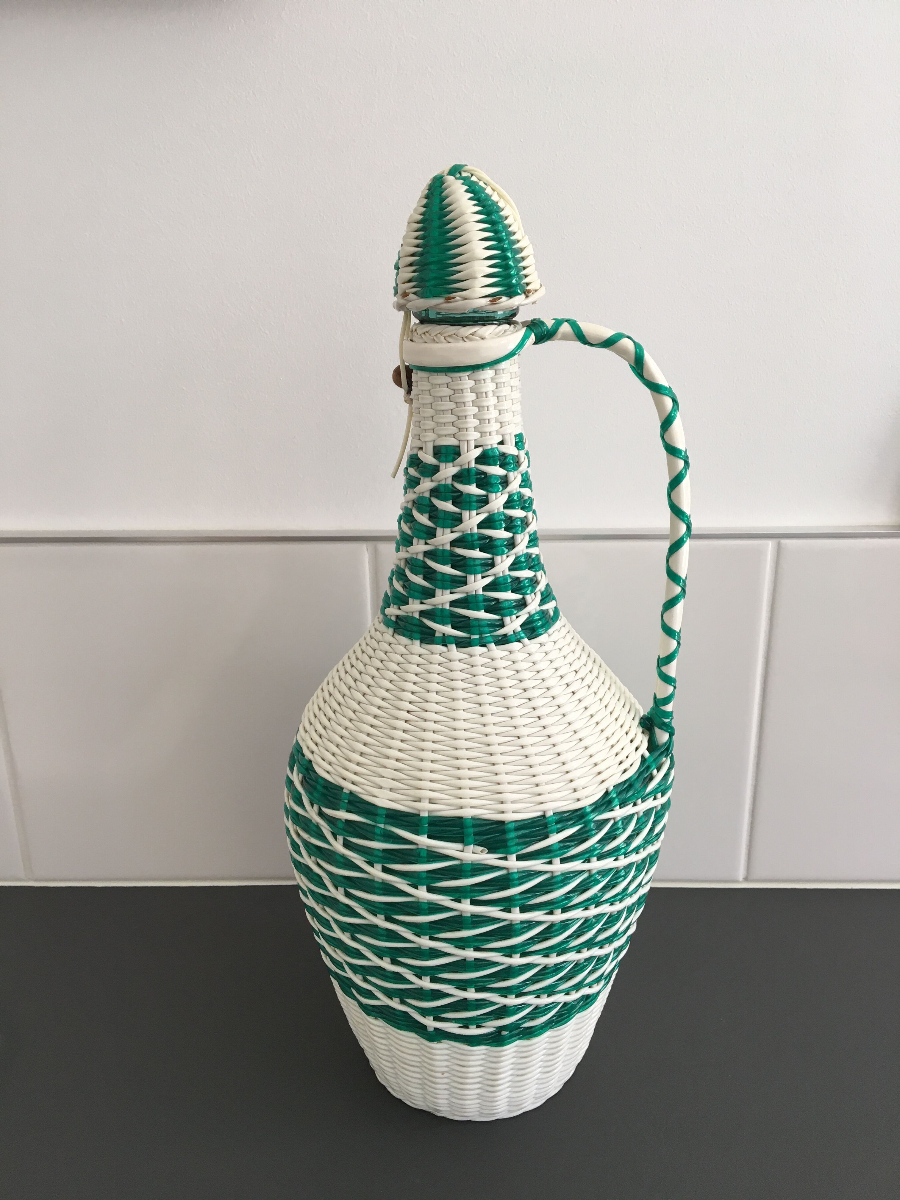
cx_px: 450
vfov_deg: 61.7
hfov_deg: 48.2
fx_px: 1005
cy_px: 600
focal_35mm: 29
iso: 32
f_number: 2.2
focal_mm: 4.15
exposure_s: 1/33
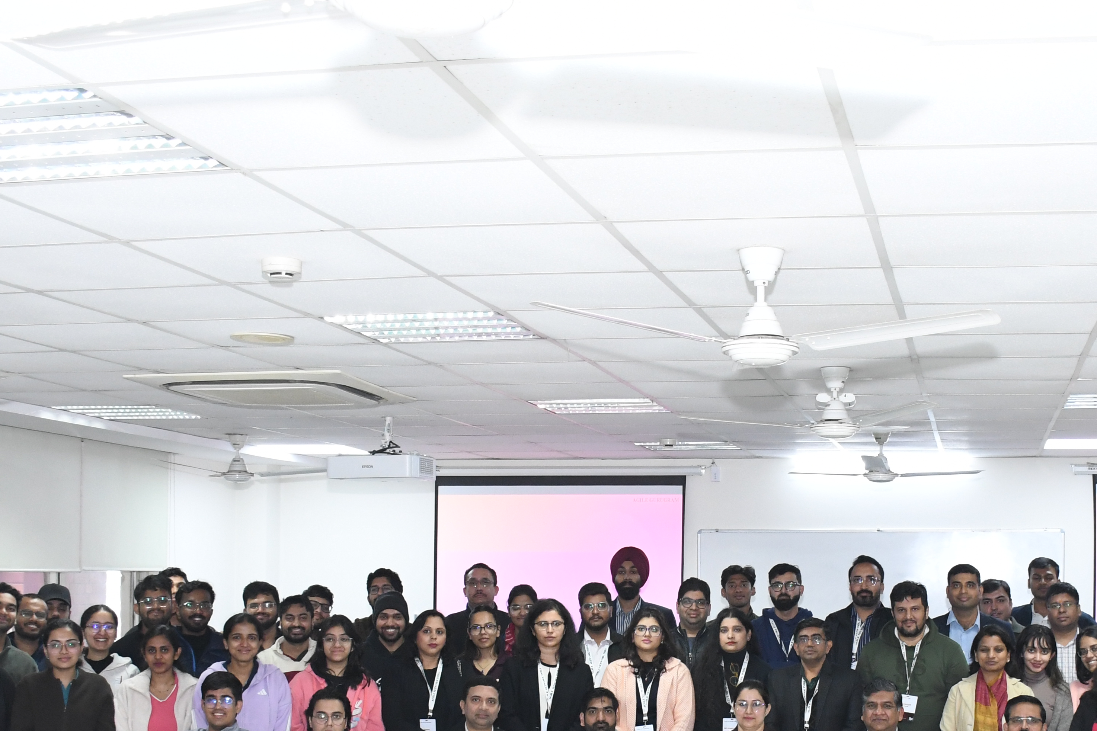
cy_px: 577
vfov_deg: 26.0
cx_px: 686
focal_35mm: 51
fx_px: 1554
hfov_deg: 38.6
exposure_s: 1/125
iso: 2000
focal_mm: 18
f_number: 5
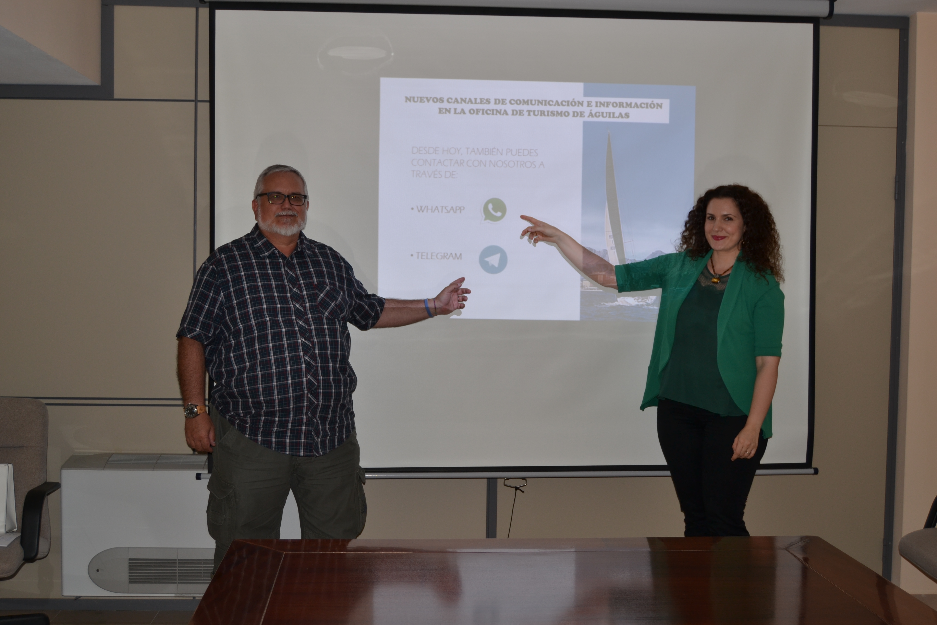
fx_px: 1093
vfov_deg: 31.9
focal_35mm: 42
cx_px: 468
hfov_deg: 46.4
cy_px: 312
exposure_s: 1/60
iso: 100
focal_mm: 28
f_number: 4
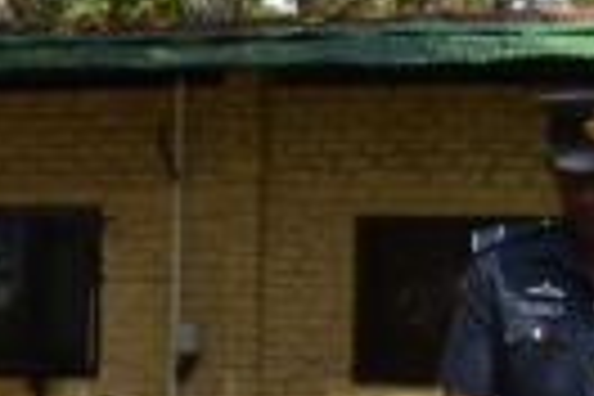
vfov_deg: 9.8
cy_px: 569
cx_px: 882
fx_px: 2244
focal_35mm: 136
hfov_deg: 14.1
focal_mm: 20
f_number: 18
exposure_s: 1/125
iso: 400
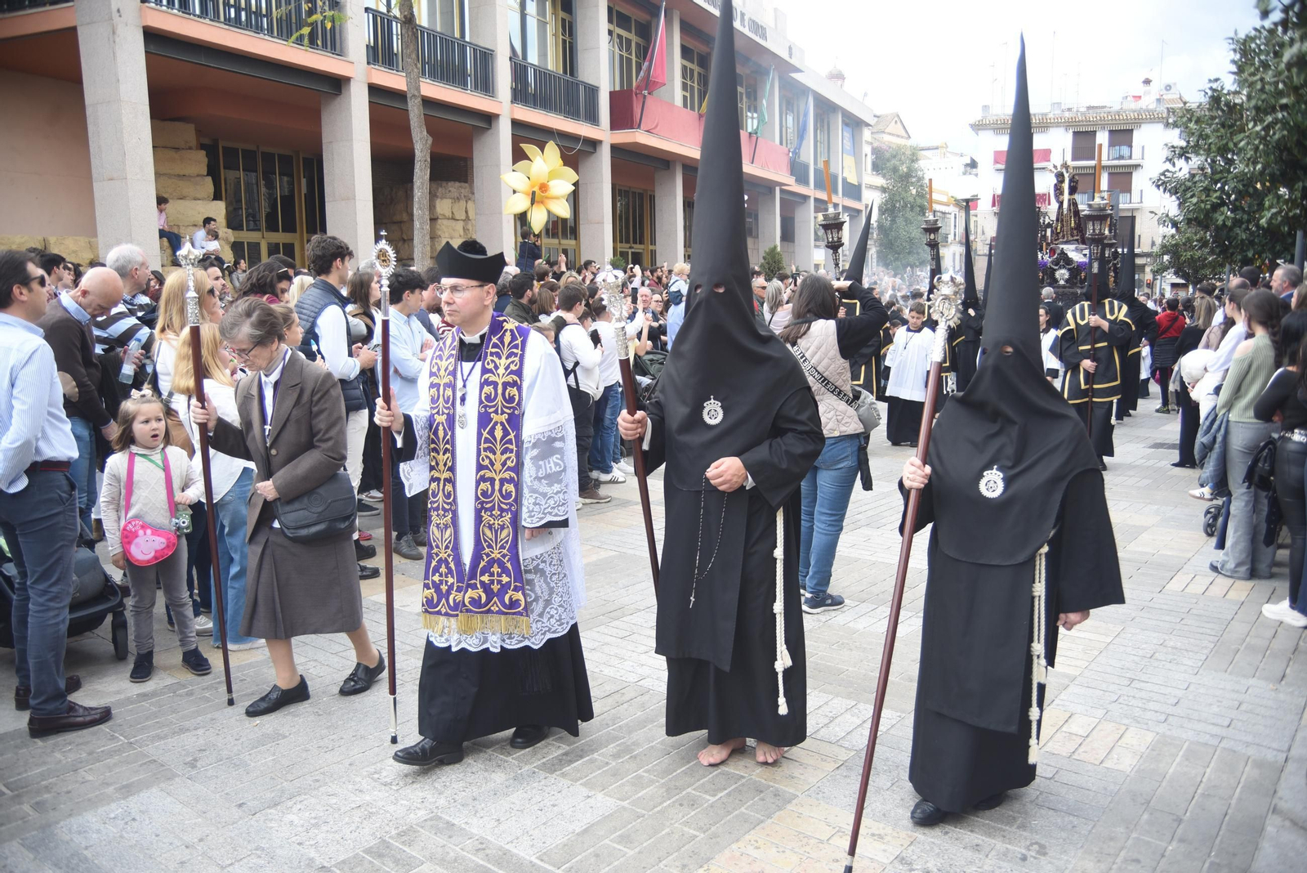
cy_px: 436
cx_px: 654
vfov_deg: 45.0
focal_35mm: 29
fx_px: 1053
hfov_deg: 63.6
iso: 320
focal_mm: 29
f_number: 5.6
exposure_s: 1/320
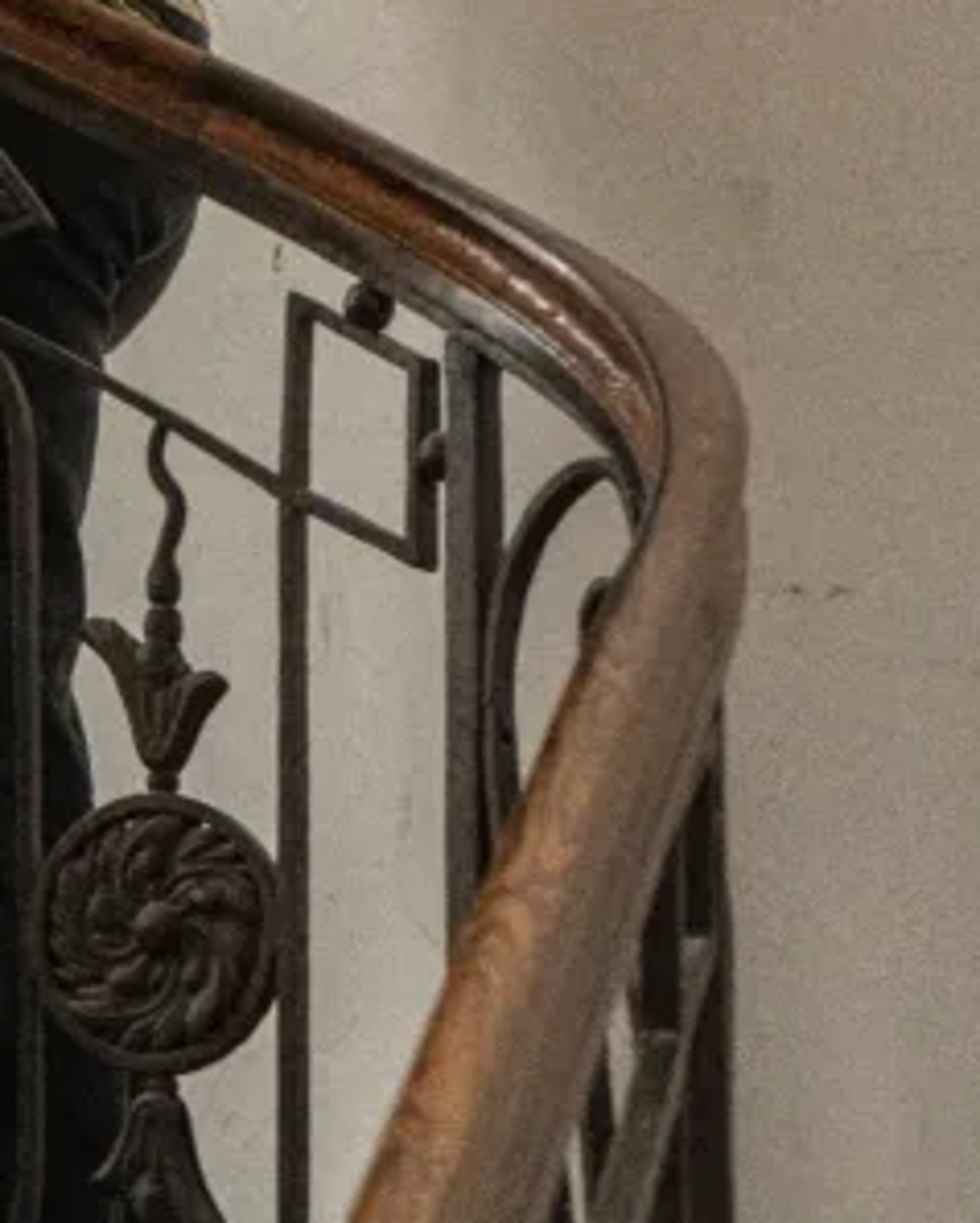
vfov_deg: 13.1
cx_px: -132
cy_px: -404
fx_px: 5143
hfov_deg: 10.7
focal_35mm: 142
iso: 12800
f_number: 4.5
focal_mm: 50
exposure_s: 1/80
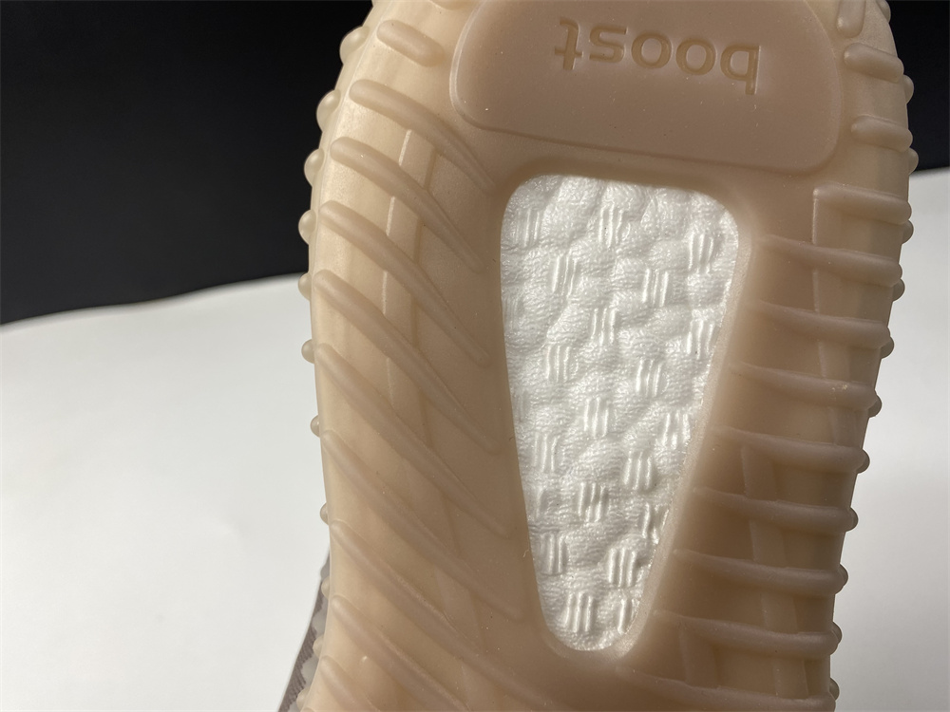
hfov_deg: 67.3
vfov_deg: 53.1
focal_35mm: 26
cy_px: 356
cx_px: 475
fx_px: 714
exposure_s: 1/100
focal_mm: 4.25
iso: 50
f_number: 1.8
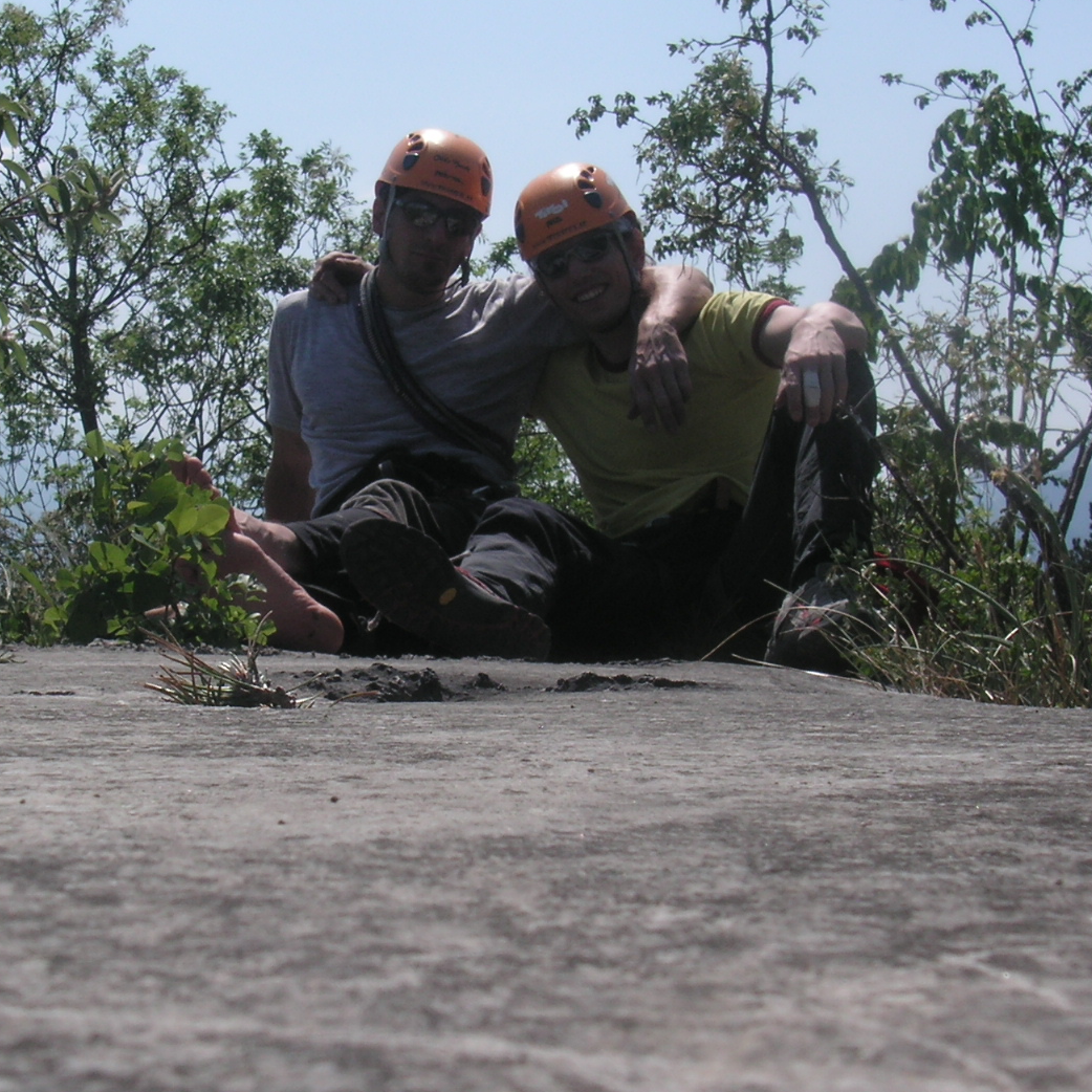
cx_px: 420
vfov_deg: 26.1
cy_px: 580
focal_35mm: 66
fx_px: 2356
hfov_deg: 26.0
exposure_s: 1/350
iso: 50
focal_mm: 6.3
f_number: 6.6
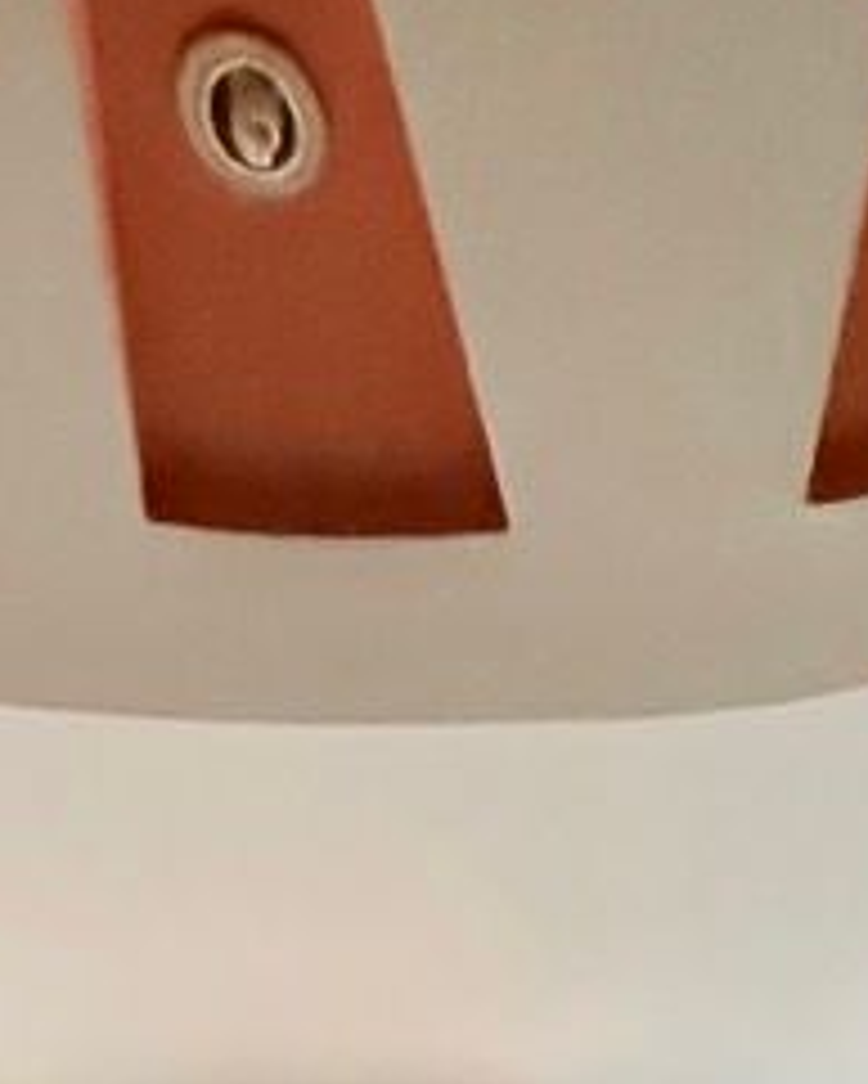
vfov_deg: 18.4
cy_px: 2244
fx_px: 1861
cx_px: 787
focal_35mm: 58
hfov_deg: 25.4
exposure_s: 1/50
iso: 640
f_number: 2.2
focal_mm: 2.22
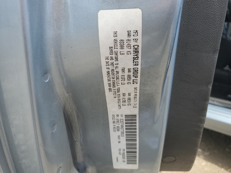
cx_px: 116
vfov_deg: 53.1
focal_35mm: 26
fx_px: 174
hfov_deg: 67.3
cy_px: 86
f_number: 1.5
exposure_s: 1/1111
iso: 50
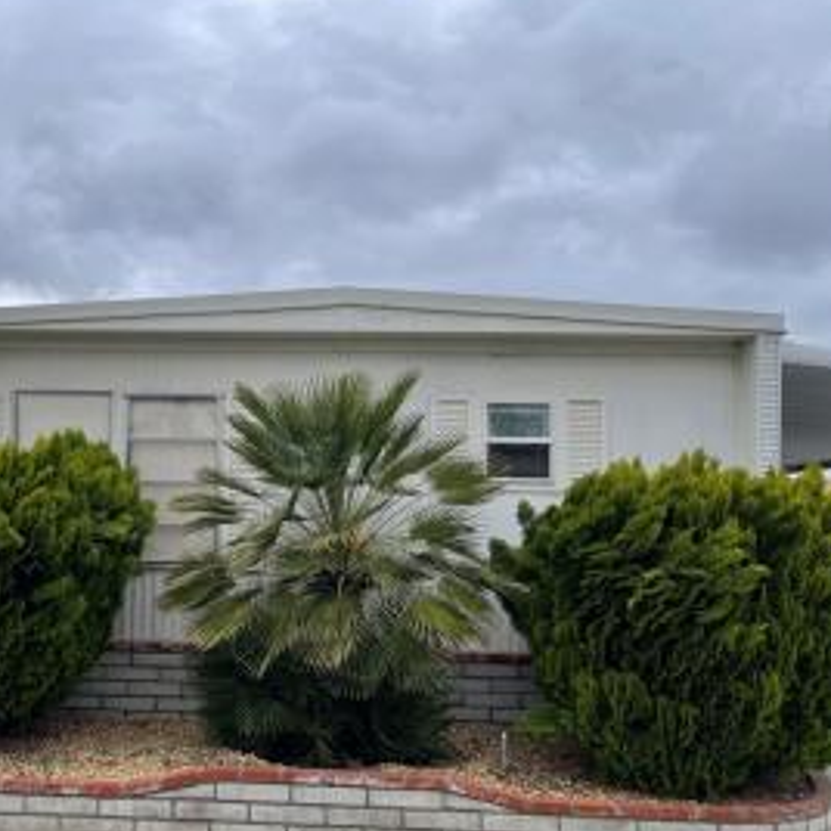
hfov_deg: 48.6
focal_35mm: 33
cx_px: 257
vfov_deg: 49.7
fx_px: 896
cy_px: 422
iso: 32
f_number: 1.6
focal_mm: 5.1
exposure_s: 1/3165
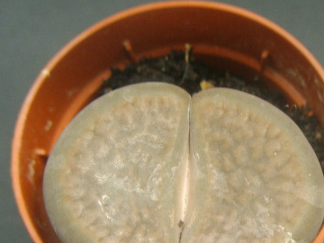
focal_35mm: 64
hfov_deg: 30.0
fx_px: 599
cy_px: 206
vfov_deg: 22.5
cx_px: 220
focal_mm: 6
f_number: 2.7
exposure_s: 1/50
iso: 160
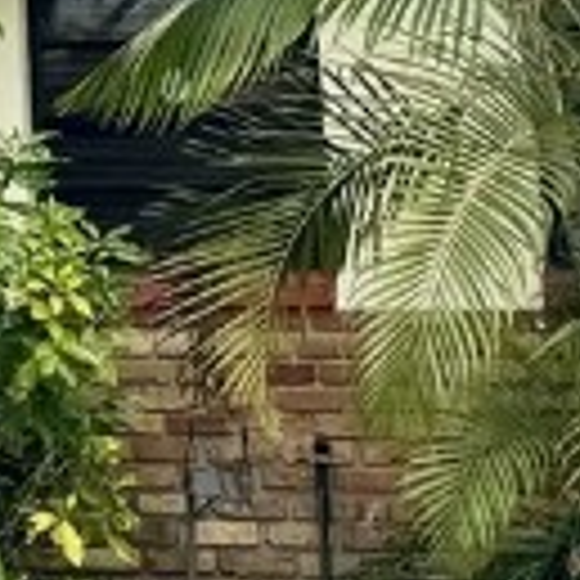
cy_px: -306
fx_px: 3185
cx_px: -400
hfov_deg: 9.9
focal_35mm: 168
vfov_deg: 10.1
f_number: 1.78
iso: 80
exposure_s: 1/3597
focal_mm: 6.76
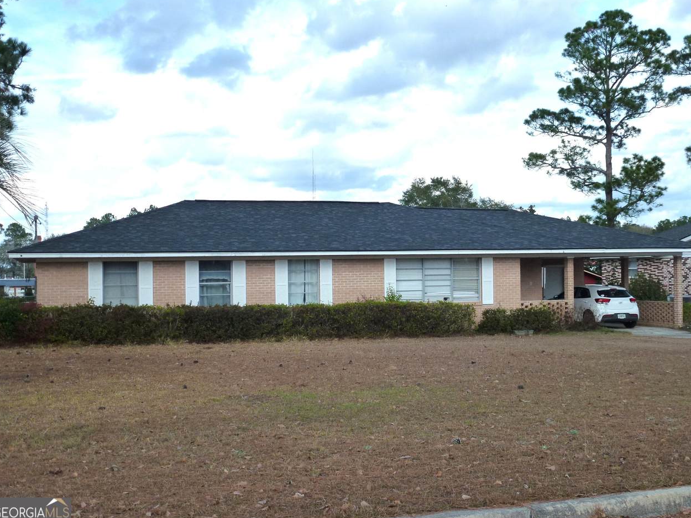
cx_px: 346
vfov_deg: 34.3
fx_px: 838
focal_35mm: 42
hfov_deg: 44.8
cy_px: 259
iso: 160
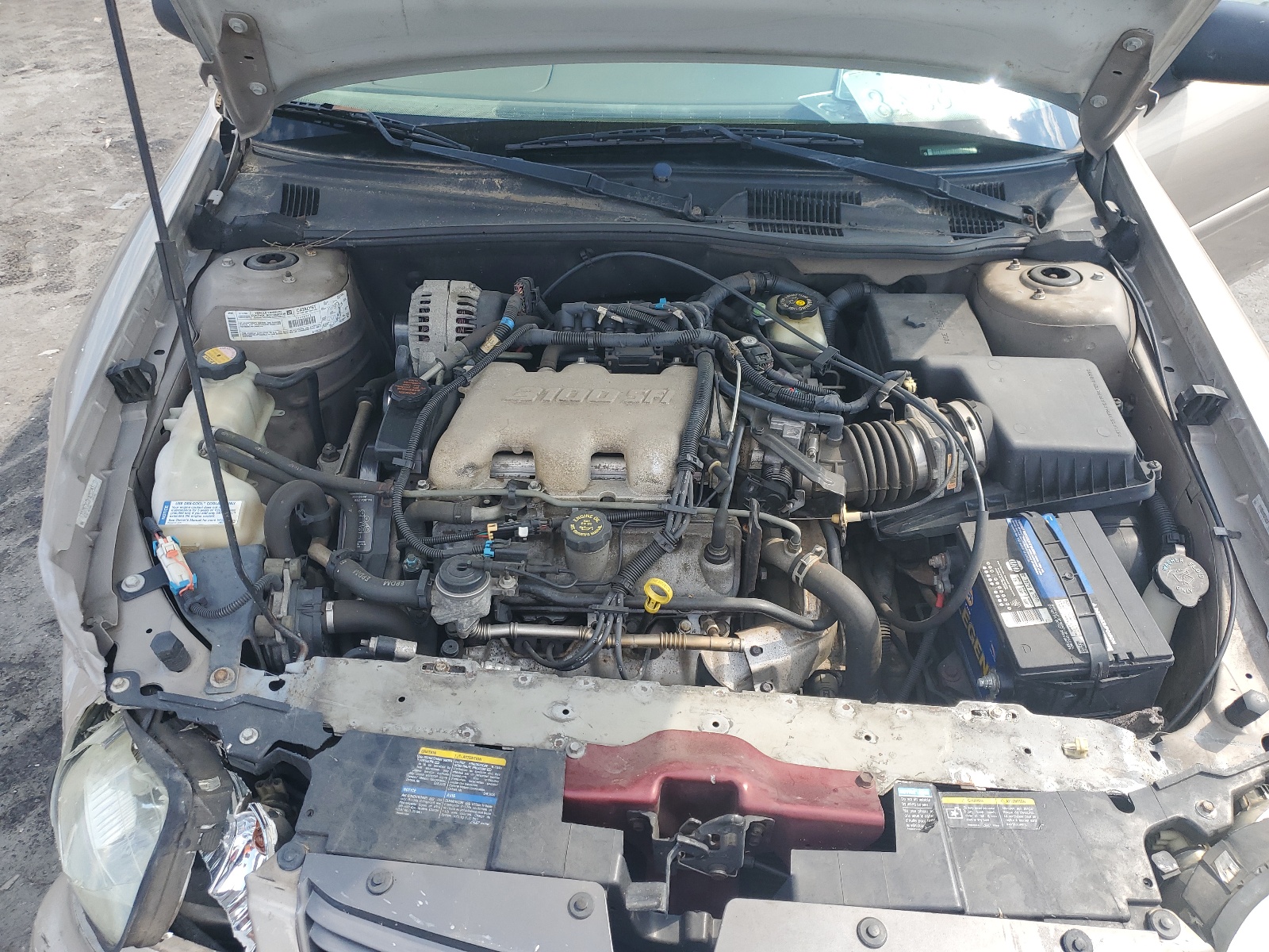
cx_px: 634
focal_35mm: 26
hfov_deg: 67.3
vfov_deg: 53.1
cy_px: 476
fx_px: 953
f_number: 1.5
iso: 50
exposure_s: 1/769
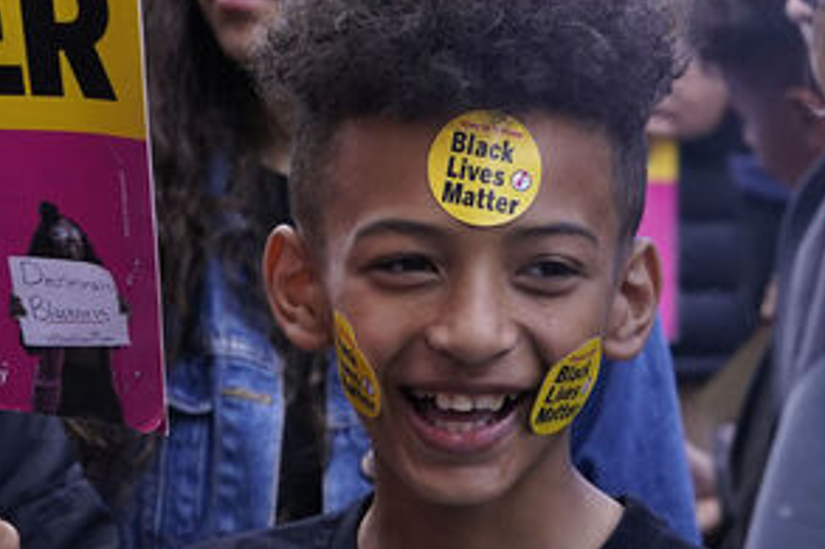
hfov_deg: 10.7
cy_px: -94
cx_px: 110
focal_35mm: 191
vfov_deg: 7.1
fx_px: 4374
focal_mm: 70
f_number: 6.3
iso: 1600
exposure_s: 1/640
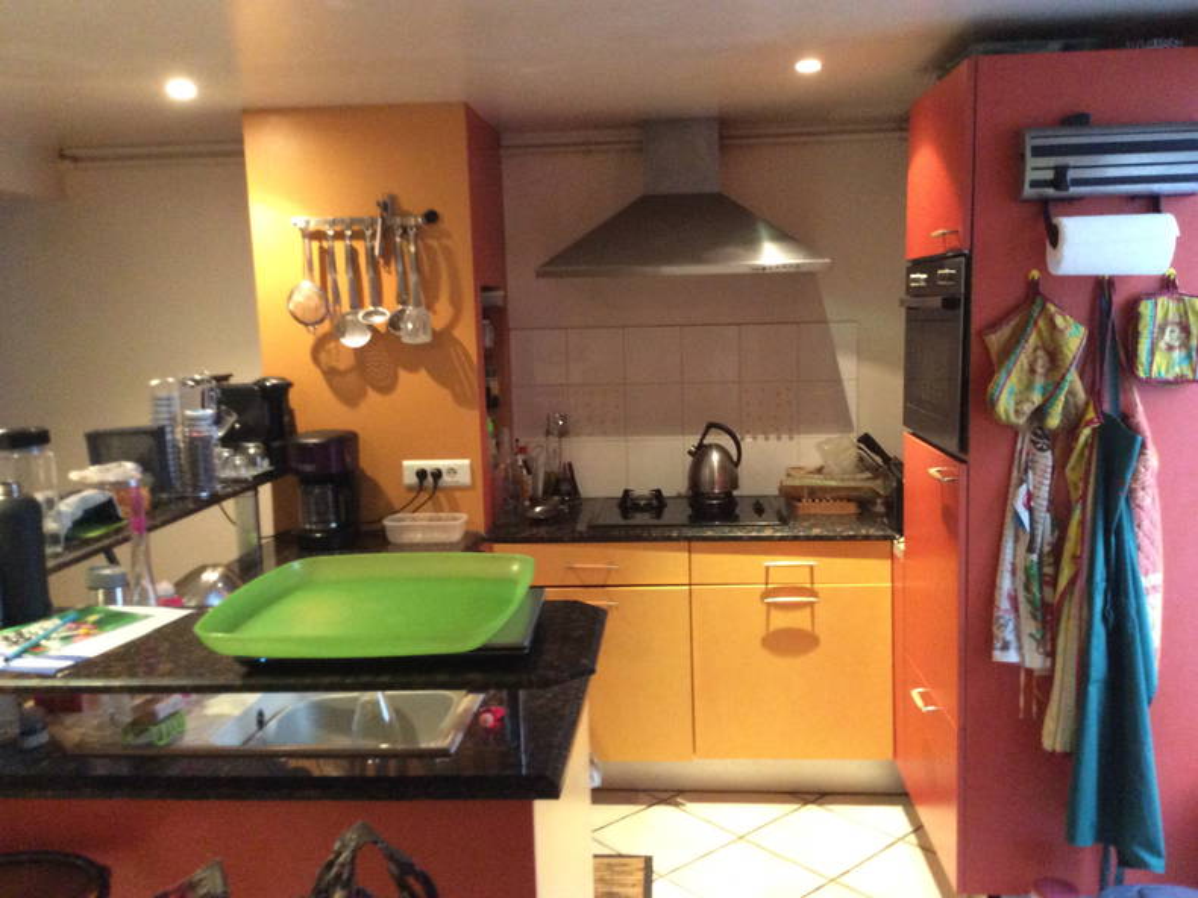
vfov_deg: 44.1
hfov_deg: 56.8
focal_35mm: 32
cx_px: 599
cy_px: 449
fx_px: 1107
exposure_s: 1/17
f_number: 2.4
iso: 320
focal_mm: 3.3
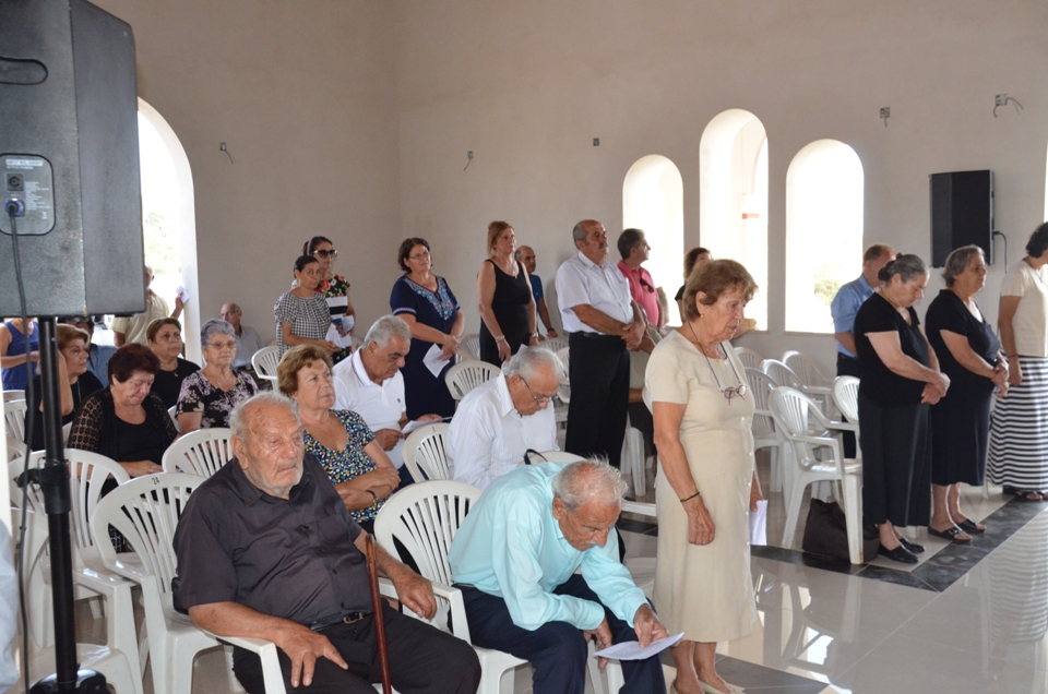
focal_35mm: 36
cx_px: 524
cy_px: 347
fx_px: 1046
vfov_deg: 36.7
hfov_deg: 53.2
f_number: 6.3
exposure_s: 1/250
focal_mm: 24
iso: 2000
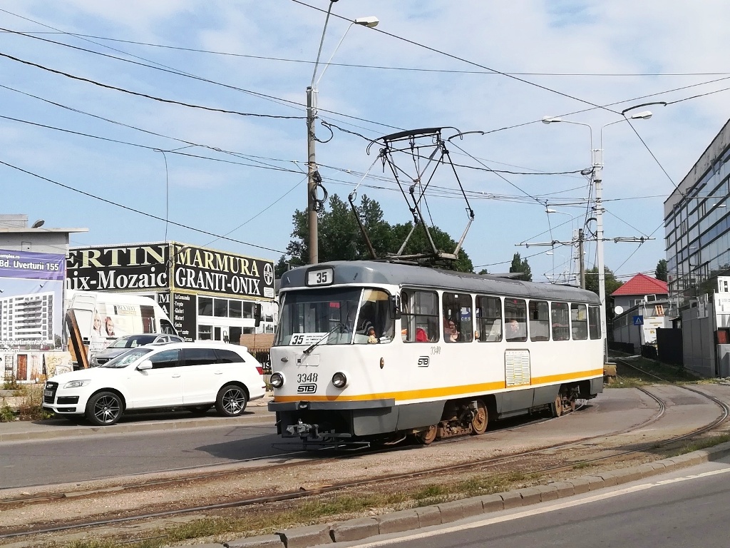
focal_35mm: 46
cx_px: 365
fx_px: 970
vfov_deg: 31.5
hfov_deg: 41.2
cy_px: 274
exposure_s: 1/1269
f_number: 2.2
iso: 50
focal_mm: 3.83
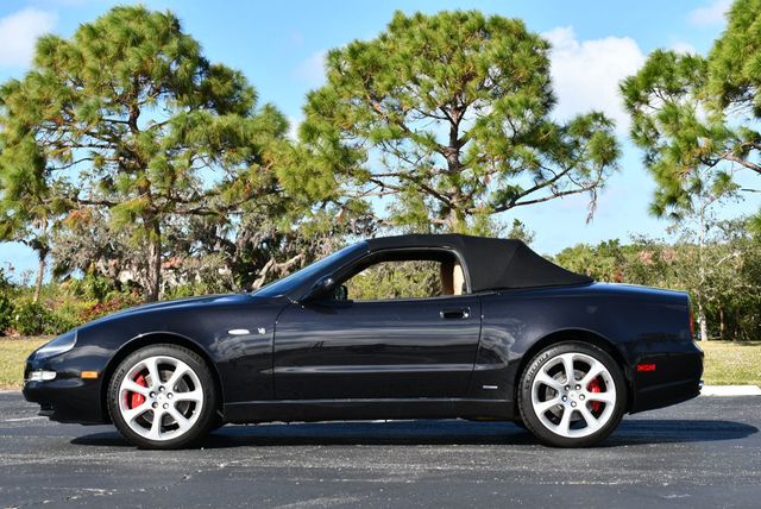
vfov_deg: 18.0
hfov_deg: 26.6
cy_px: 254
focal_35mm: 76
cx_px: 380
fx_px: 1608
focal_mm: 38
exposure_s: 1/250
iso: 100
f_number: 8
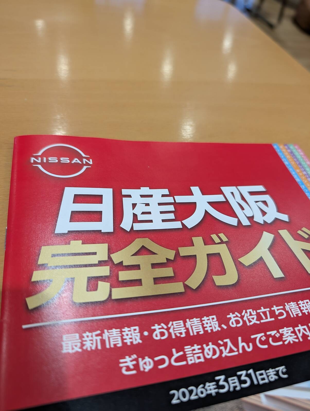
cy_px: 206
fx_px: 286
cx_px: 155
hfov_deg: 56.9
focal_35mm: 24
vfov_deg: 71.5
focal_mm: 6.9
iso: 21
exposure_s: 1/51.1
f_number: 1.68
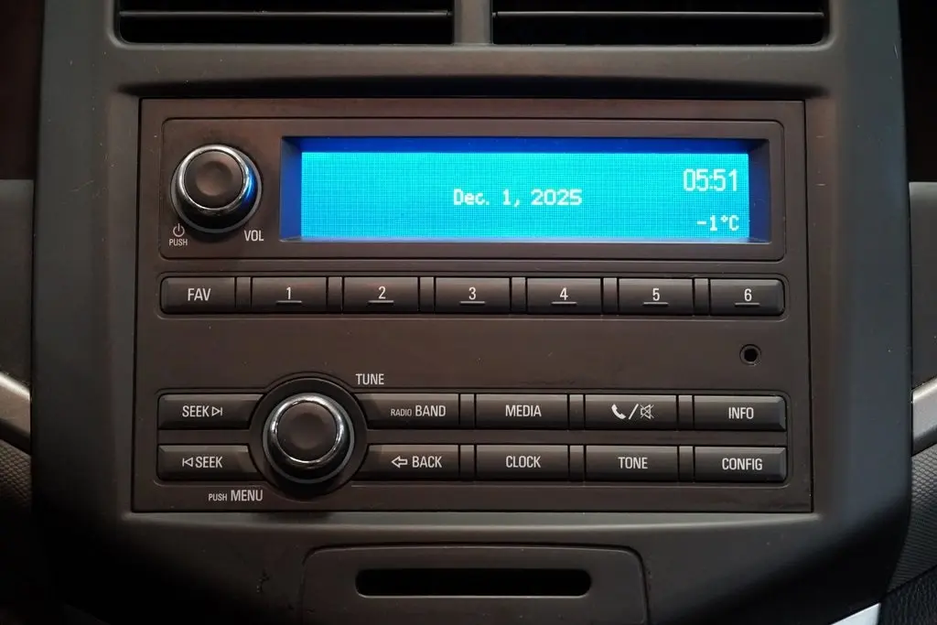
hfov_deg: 15.0
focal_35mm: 136
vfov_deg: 10.1
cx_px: 468
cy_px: 312
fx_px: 3553
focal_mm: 91
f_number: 5.6
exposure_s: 1/40
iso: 6400
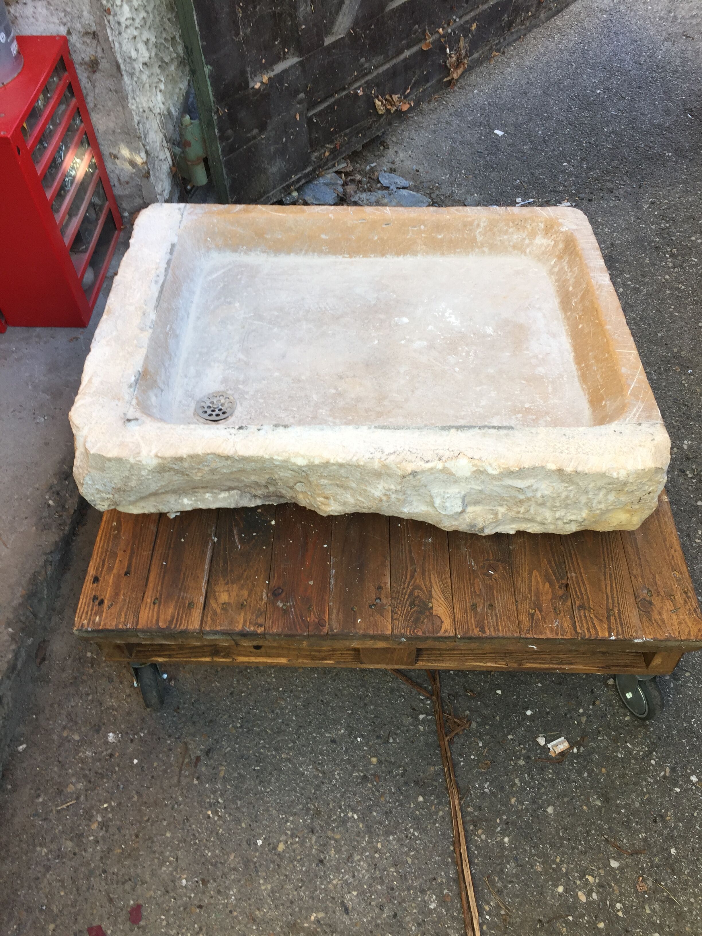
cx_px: 351
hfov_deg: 48.2
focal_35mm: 29
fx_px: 784
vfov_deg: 61.7
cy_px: 468
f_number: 2.2
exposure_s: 1/107
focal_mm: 4.15
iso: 32
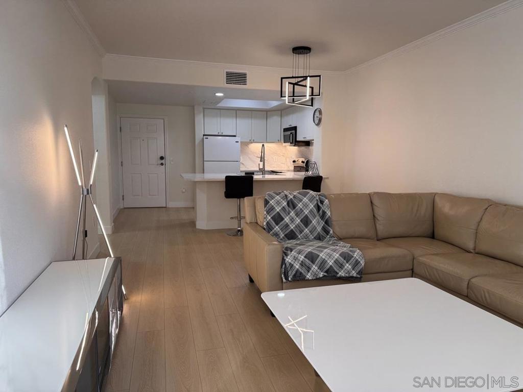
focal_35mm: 24
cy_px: 196
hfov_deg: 71.6
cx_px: 262
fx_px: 363
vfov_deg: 56.8
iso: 50
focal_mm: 6.76
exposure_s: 1/132
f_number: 1.78
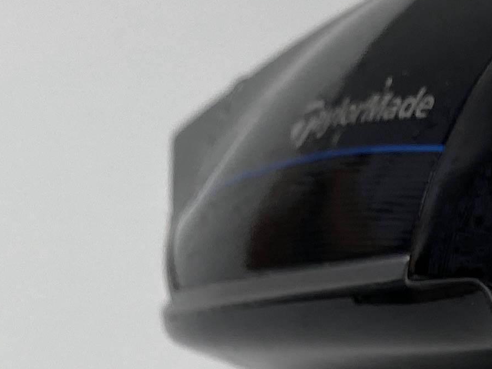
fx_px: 1677
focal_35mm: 118
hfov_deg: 15.9
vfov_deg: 11.2
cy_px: 777
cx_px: 633
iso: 32
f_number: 1.8
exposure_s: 1/554
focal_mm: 4.25
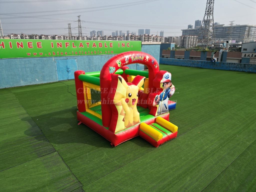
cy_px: 96
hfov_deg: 71.6
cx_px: 128
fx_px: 177
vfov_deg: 56.8
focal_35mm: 24
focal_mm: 6.72
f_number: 1.7
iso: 110
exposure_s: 1/3200
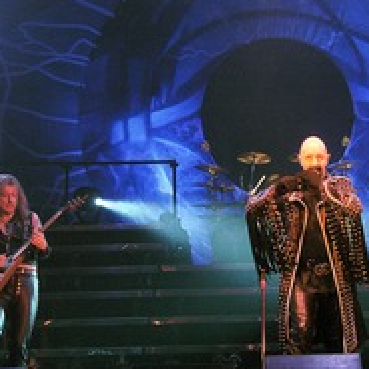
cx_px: 297
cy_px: 204
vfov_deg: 28.1
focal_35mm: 61
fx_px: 736
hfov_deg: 27.6
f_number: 4
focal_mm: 22
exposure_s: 1/125
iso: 800
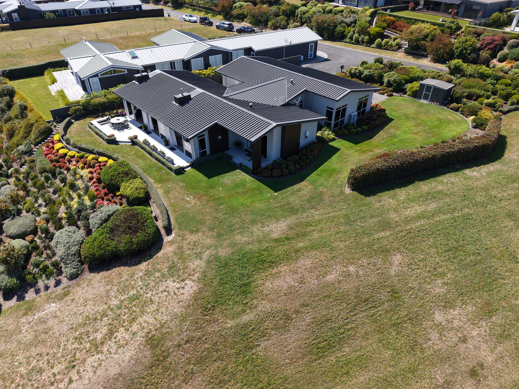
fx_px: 360
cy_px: 194
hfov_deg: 71.6
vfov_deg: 56.8
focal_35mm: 24
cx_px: 260
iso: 150
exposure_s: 1/2500
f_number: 1.8
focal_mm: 8.67
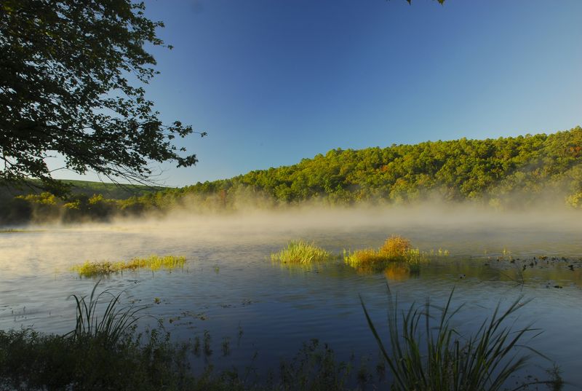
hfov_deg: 70.3
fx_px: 413
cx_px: 291
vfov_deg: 50.6
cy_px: 196
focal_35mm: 26
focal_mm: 17
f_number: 22
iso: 100
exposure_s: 1/3
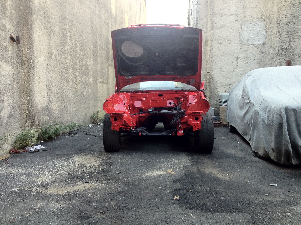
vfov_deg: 40.7
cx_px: 150
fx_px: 304
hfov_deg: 52.6
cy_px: 112
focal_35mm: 35
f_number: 2.4
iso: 80
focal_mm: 4.28
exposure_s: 1/120
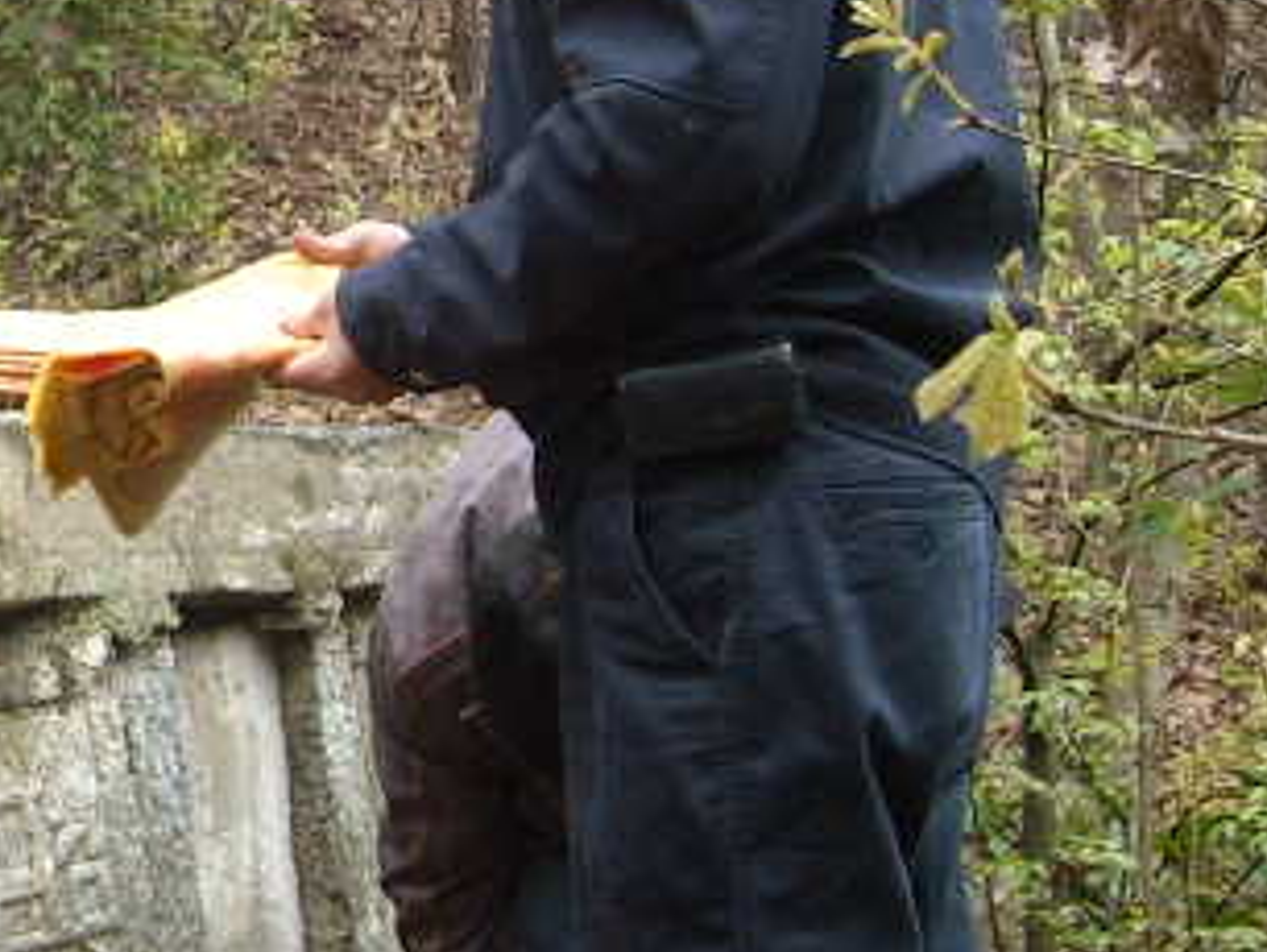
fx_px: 4286
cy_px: 302
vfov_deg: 12.7
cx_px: -435
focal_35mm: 117
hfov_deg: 15.9
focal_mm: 5.7
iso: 91
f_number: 2.8
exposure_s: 1/60
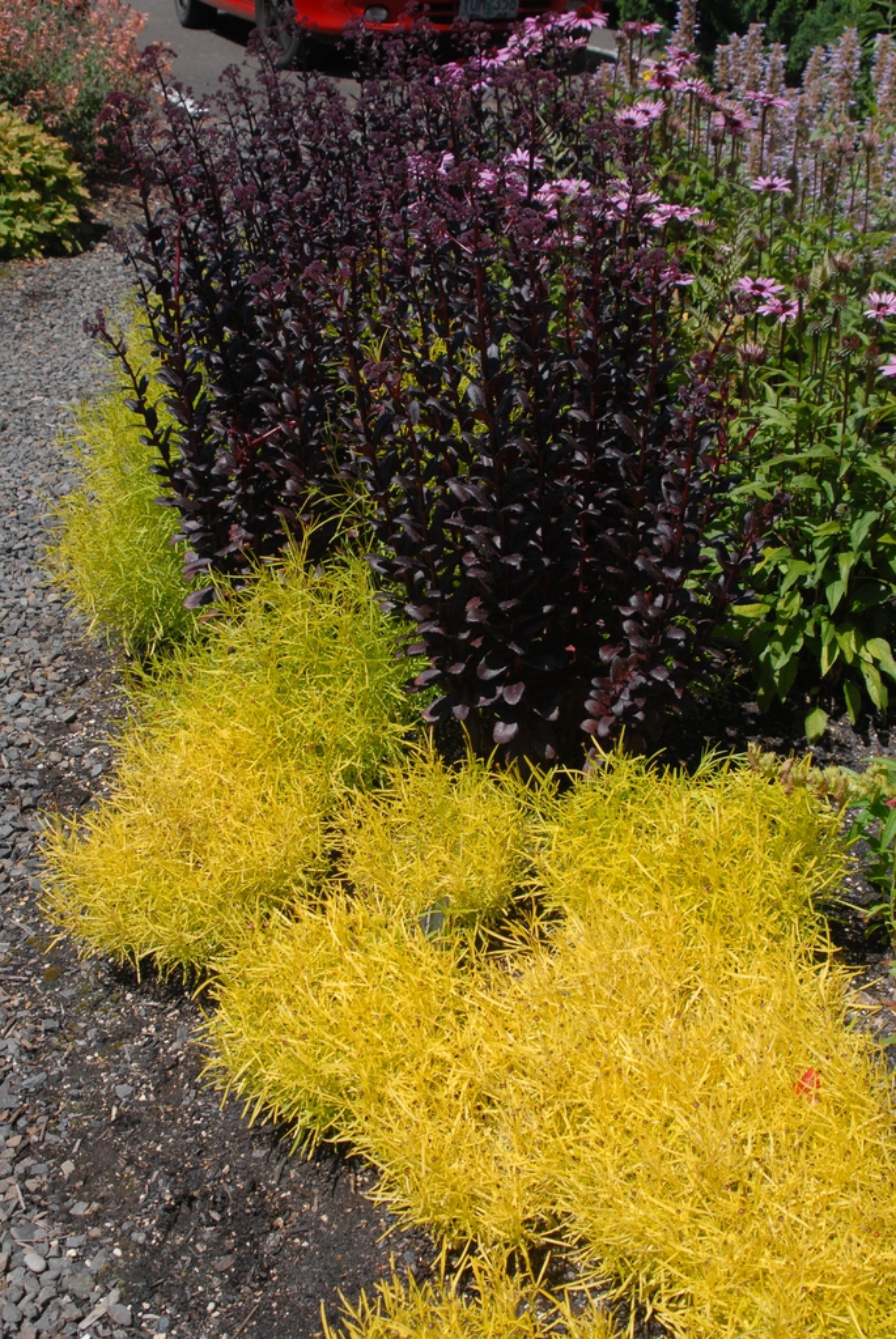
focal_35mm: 42
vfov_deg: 46.4
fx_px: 1564
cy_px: 670
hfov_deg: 32.0
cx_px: 448
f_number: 11
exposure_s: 1/400
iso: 400
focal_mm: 28
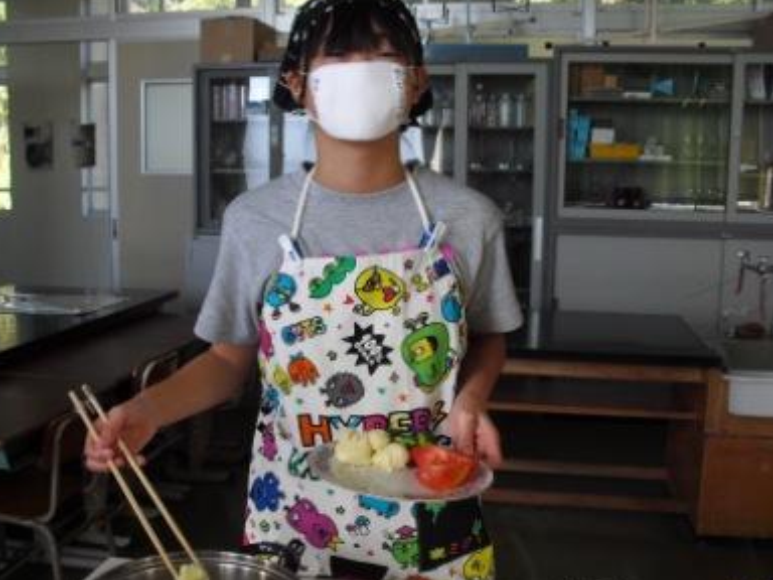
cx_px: 354
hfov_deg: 44.8
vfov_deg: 34.3
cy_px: 318
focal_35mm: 42
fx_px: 938
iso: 100
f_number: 3.1
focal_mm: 6.3
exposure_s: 1/100
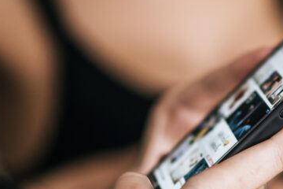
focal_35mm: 203
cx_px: 270
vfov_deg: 6.8
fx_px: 1596
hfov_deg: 10.1
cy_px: 117
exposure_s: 1/160
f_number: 1.8
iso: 2000
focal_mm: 85
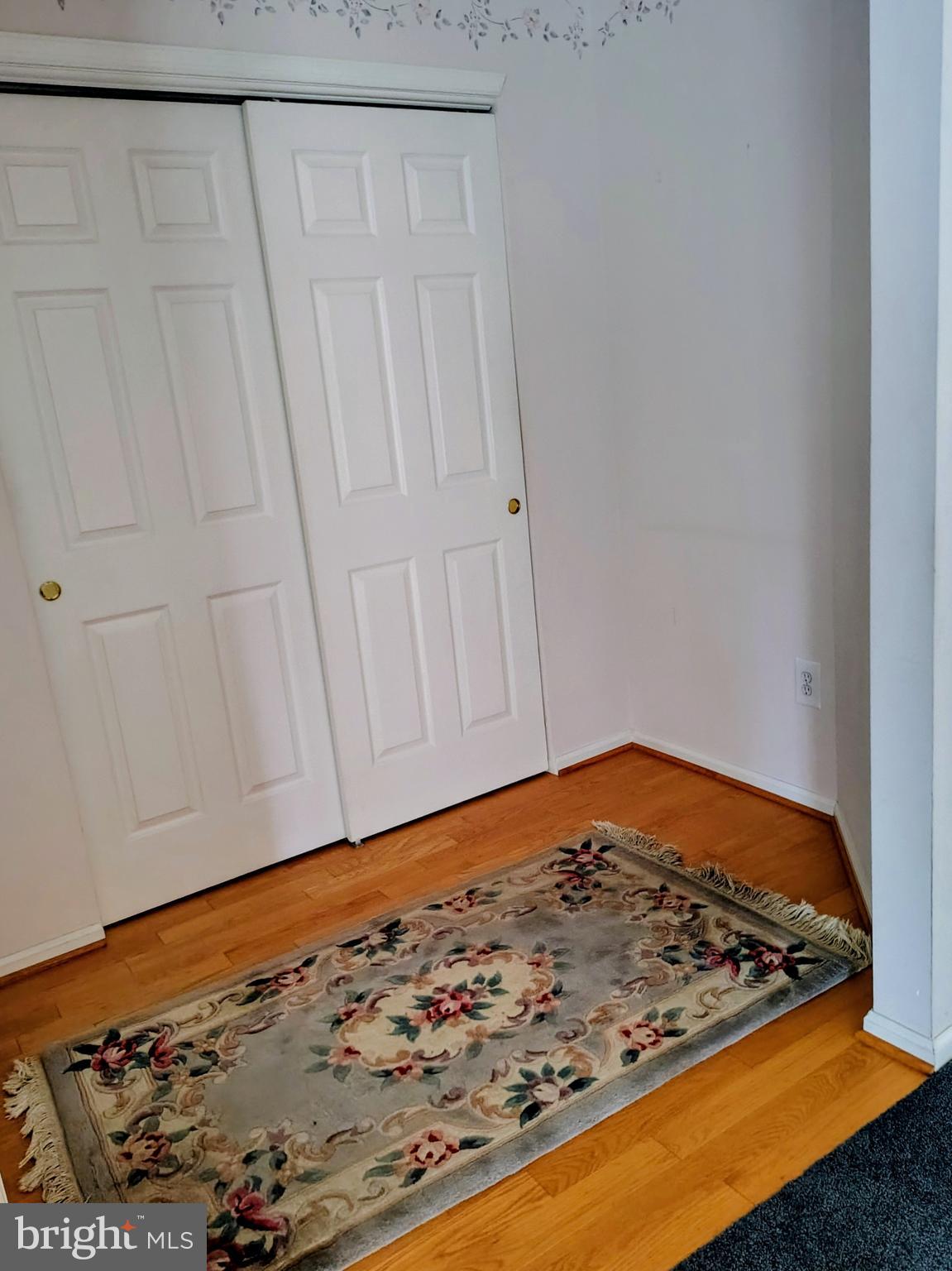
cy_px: 636
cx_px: 476
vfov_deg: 71.6
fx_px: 881
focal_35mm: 24
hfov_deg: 56.8
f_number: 1.8
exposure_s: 1/30
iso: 2431
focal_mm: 5.56
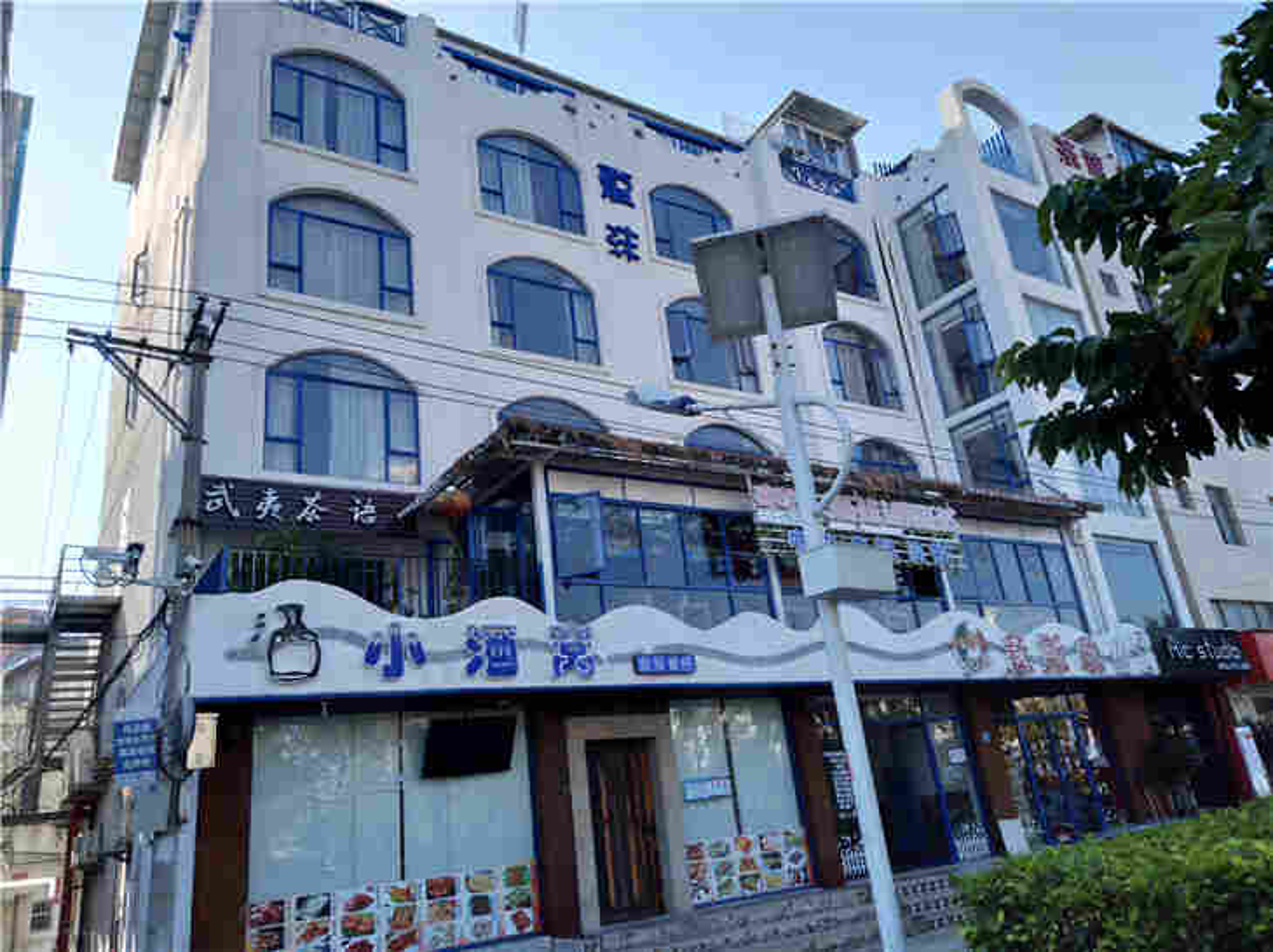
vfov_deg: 58.8
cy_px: 476
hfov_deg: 74.0
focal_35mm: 23
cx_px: 636
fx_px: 845
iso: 100
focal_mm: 4.04
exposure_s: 1/100
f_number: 2
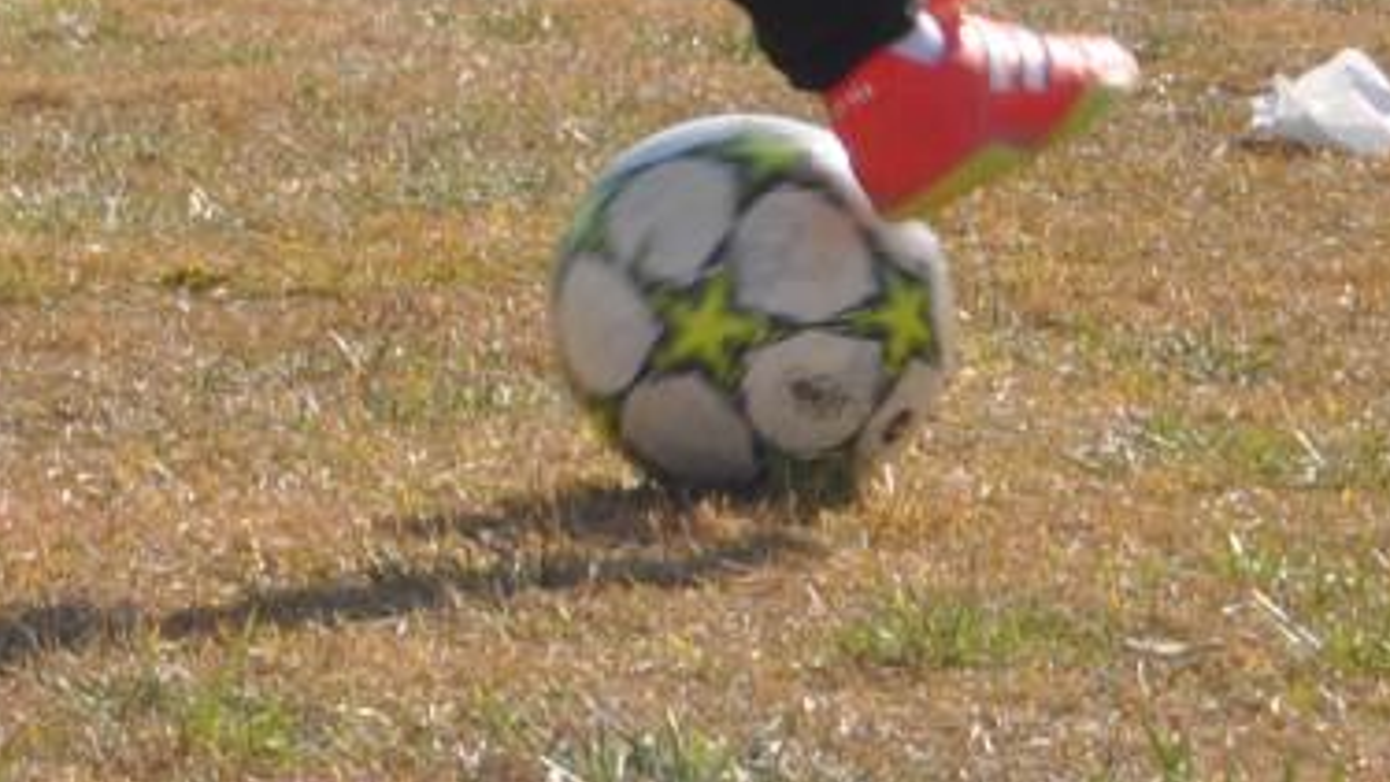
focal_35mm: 305
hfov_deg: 6.8
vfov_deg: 3.9
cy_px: -1141
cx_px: -1620
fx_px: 11242
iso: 200
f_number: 13
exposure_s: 1/200
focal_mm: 34
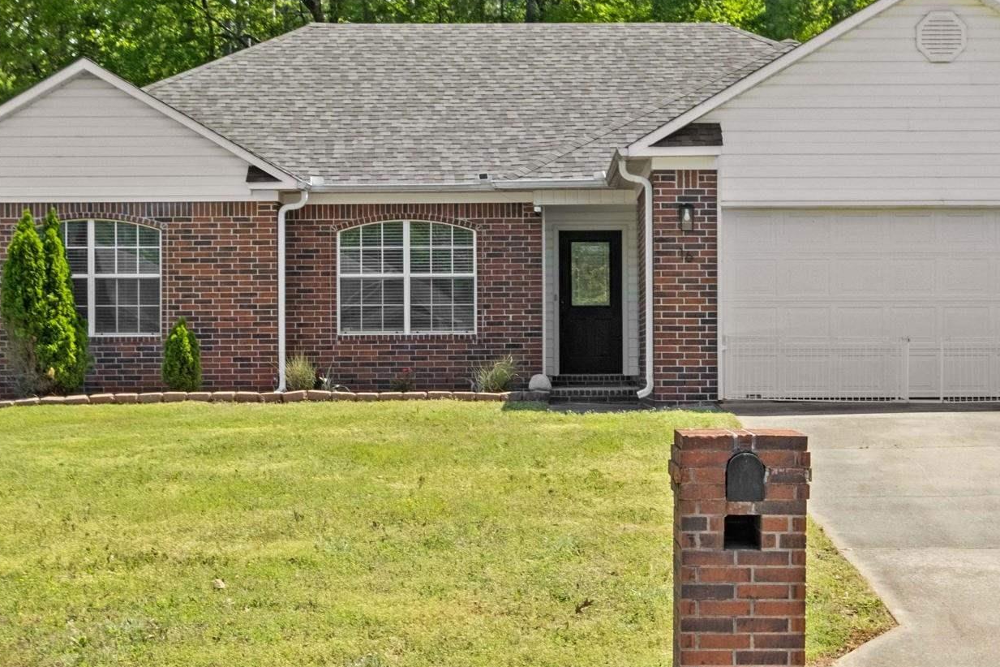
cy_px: 356
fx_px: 2028
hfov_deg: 27.7
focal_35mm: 73
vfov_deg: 18.7
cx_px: 573
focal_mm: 24
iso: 400
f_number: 10
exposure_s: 1/60
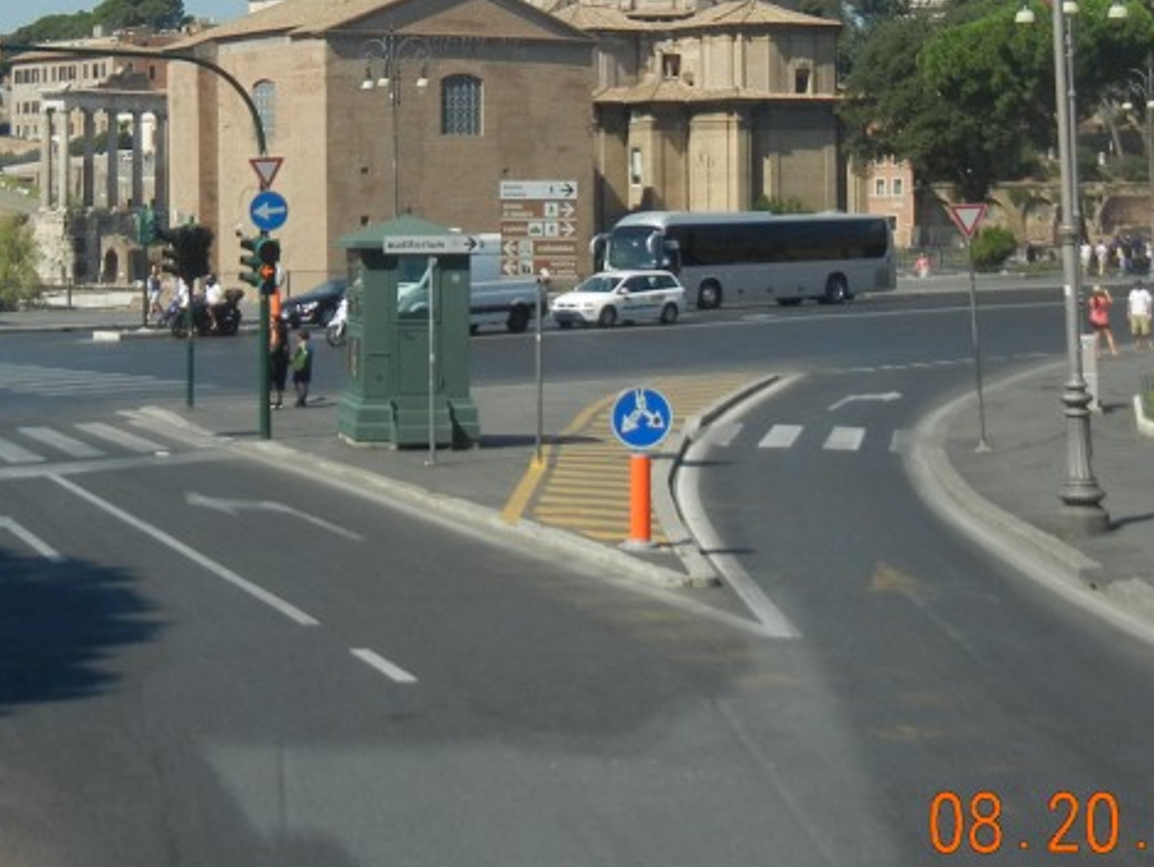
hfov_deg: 26.2
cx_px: 444
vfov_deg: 19.5
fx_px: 2468
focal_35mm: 74
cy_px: 76
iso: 160
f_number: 7.2
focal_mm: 6.2
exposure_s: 1/357
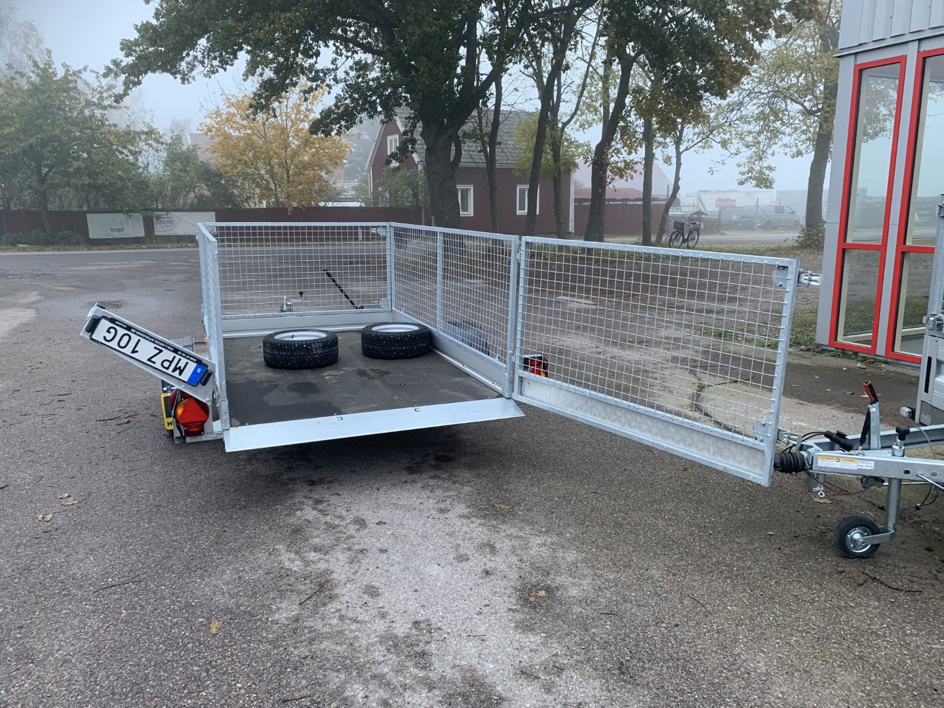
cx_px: 472
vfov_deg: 53.1
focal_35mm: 26
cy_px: 354
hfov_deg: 67.3
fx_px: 709
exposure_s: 1/121
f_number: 1.8
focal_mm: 4.25
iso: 80
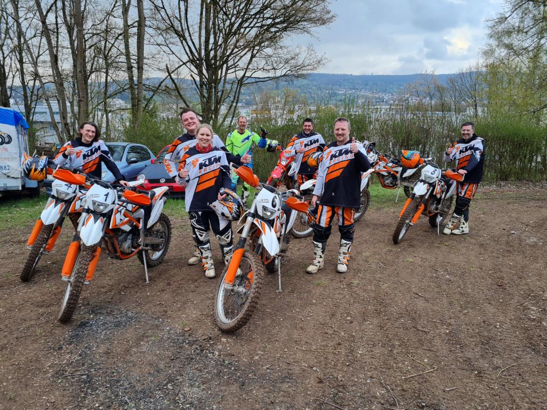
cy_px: 205
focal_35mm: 26
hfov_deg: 67.3
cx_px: 274
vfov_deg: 53.1
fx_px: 411
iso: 50
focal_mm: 5.4
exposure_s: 1/230
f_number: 1.8
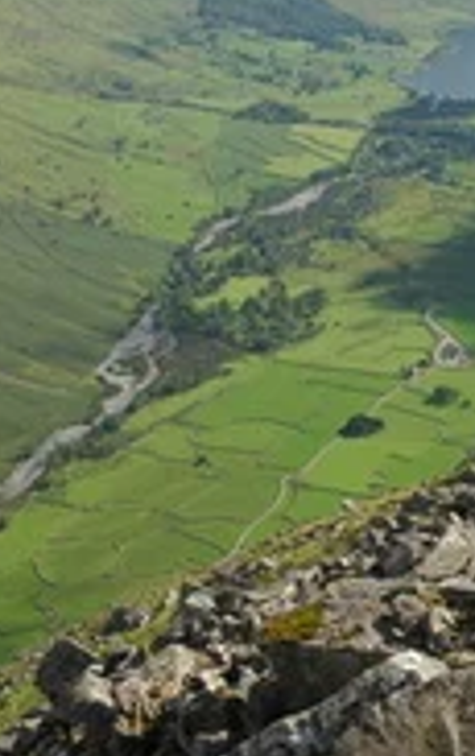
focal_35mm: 96
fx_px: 1981
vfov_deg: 21.5
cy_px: 235
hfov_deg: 13.4
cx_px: 529
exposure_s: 1/200
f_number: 10
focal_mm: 24
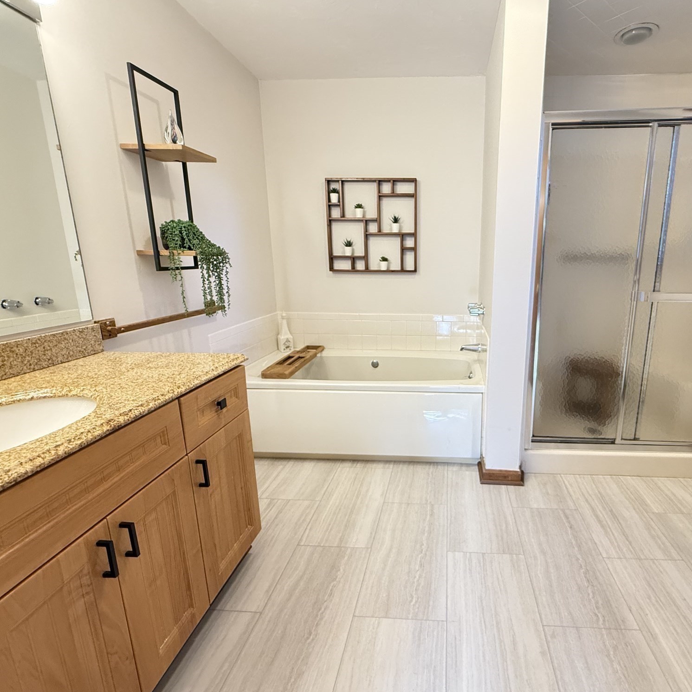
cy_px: 344
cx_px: 431
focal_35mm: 17
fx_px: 384
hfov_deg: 82.4
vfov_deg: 84.0
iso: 400
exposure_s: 1/60
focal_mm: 2.22
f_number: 2.2
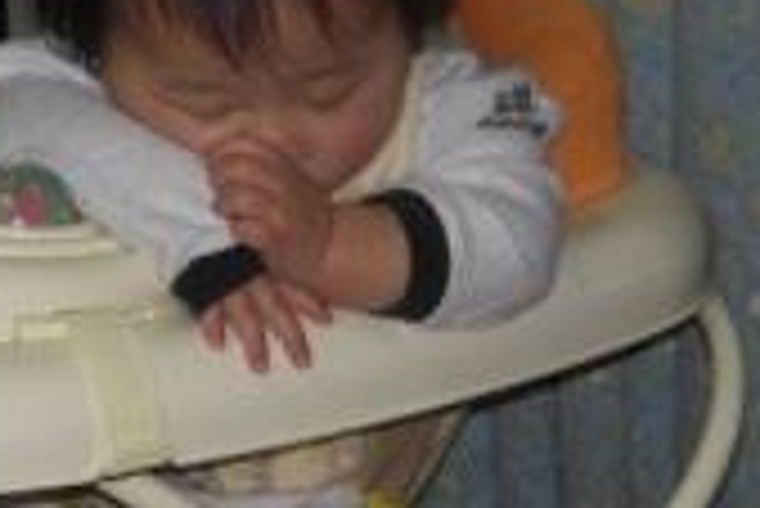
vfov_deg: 9.9
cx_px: 225
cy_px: 405
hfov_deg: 14.8
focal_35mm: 138
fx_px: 2916
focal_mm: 8.9
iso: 100
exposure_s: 1/30
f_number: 3.5
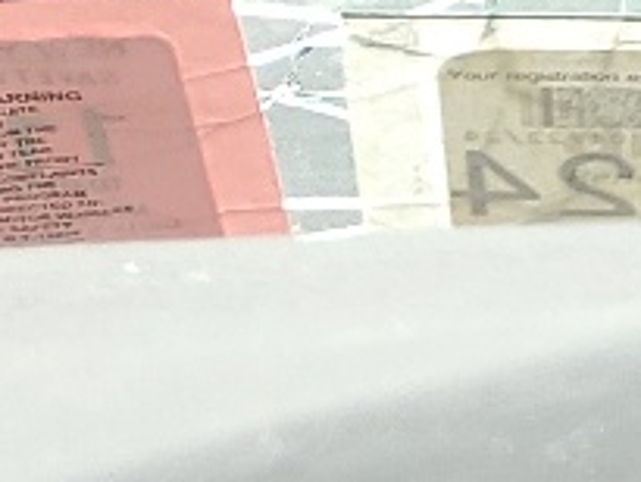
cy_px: 1709
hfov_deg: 7.5
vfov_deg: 6.4
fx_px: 3761
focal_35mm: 203
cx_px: 2411
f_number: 1.5
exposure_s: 1/152
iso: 50
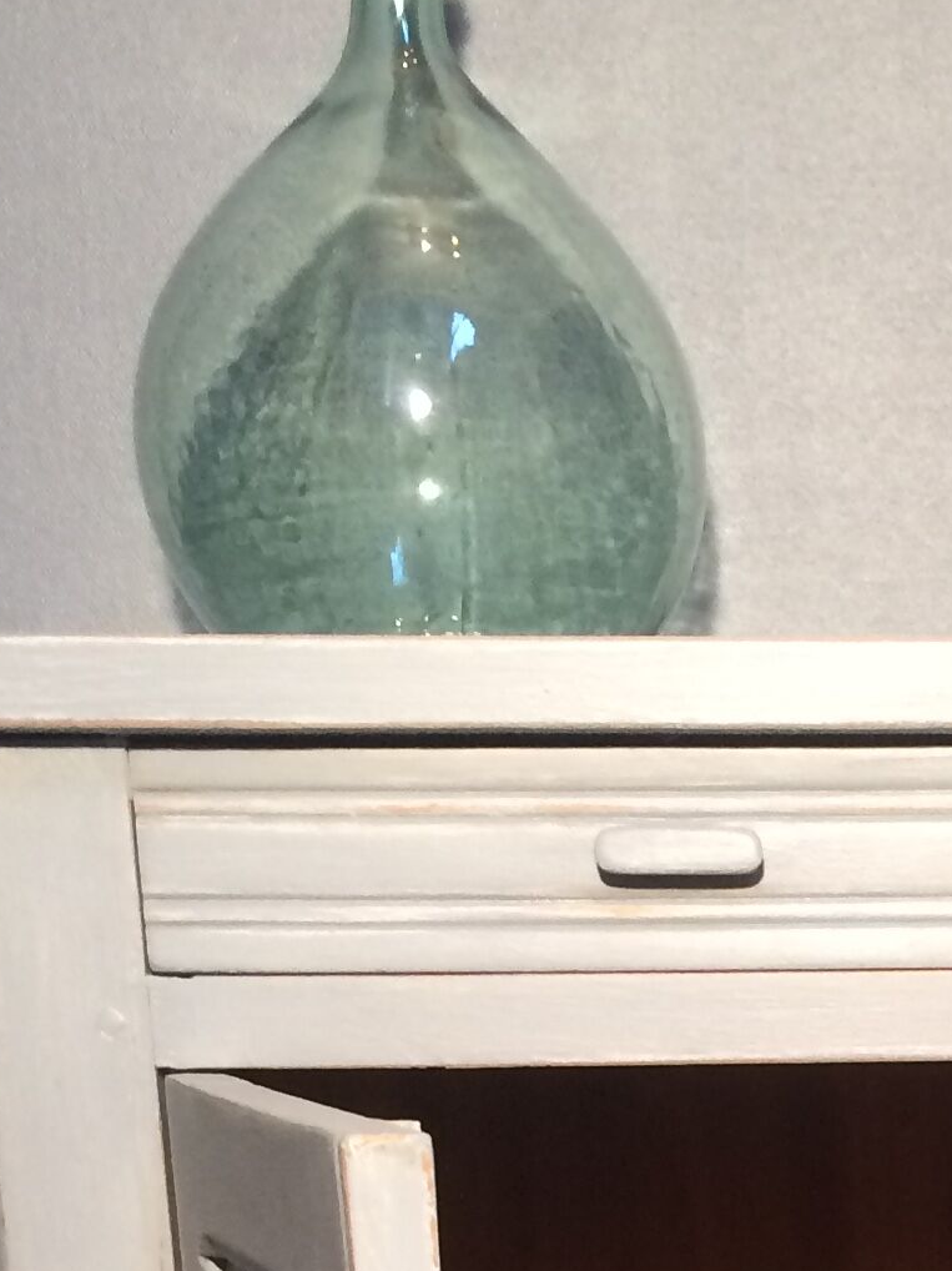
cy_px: 1825
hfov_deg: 15.2
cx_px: 1229
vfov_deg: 18.9
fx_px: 3412
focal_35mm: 93
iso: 160
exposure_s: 1/33
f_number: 2.2
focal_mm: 4.15
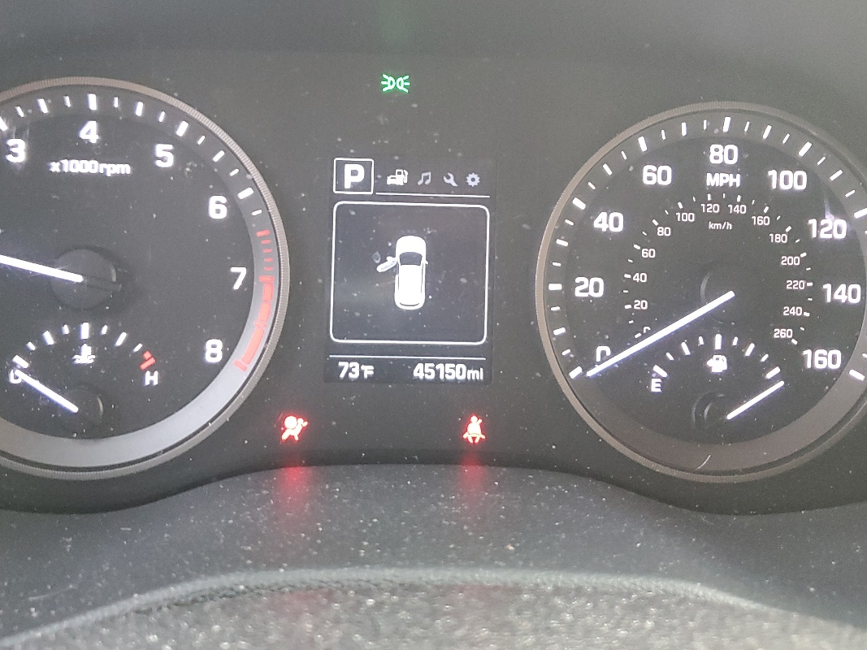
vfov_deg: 36.5
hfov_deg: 47.8
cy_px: 224
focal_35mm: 39
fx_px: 977
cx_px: 387
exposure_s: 1/40
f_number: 1.5
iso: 307
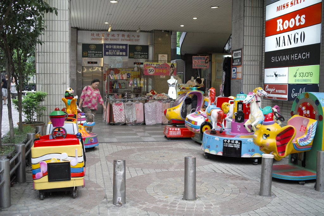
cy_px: 108
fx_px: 369
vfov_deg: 32.6
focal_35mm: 41
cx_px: 162
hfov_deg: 47.4
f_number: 2.8
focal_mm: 24.2
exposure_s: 1/25
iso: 200
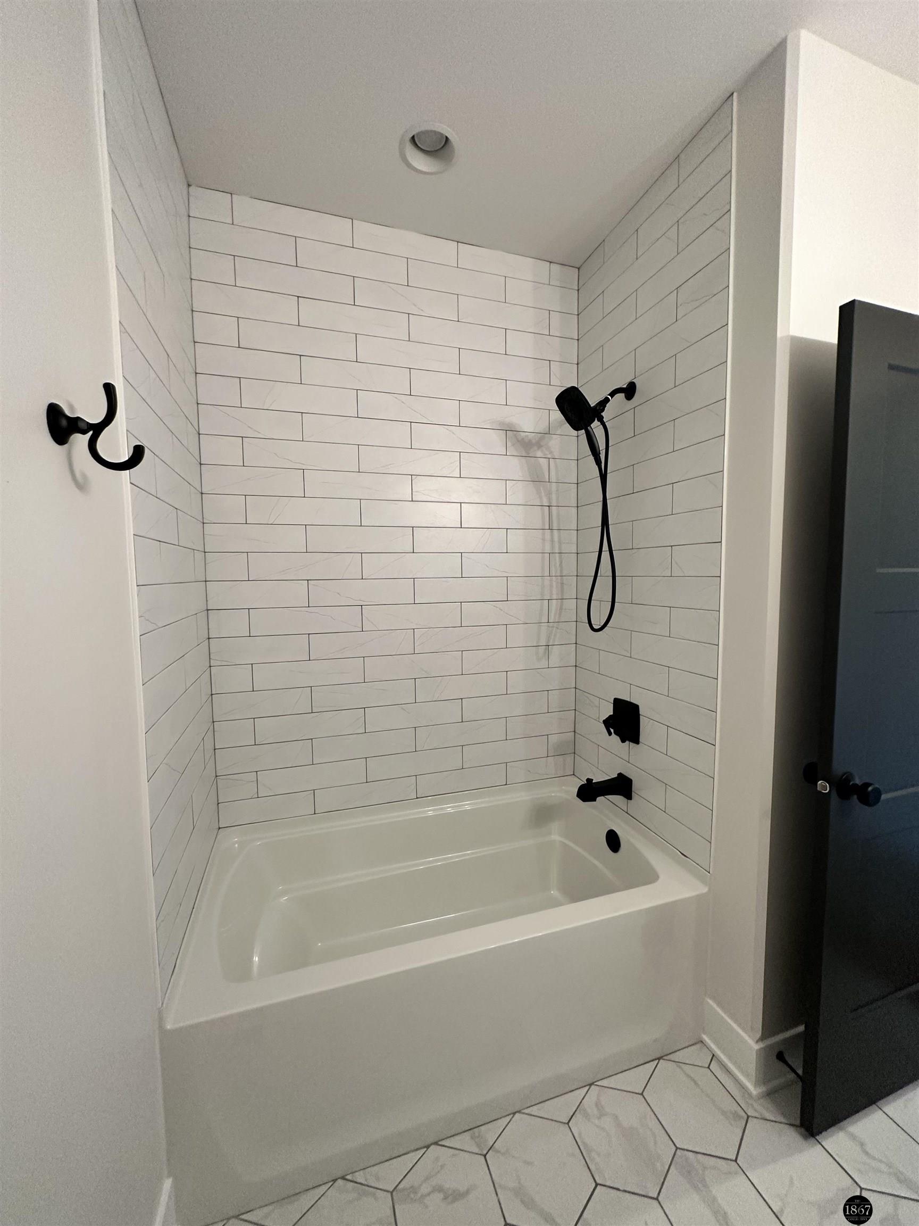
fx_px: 496
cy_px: 613
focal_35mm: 14
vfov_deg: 102.1
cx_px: 460
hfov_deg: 85.7
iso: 250
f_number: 2.2
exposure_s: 1/120
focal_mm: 2.22
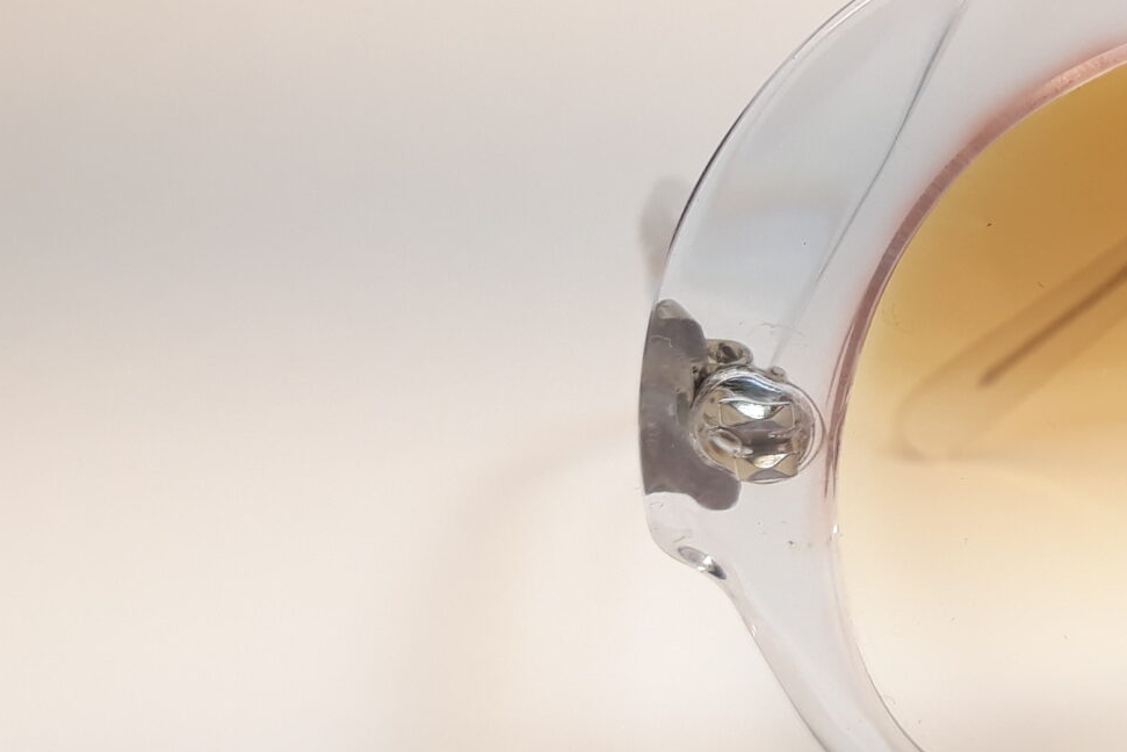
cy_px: 375
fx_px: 2317
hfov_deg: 24.4
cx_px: 1404
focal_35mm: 74
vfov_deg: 18.4
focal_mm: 3.71
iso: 40
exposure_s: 1/352
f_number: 1.7
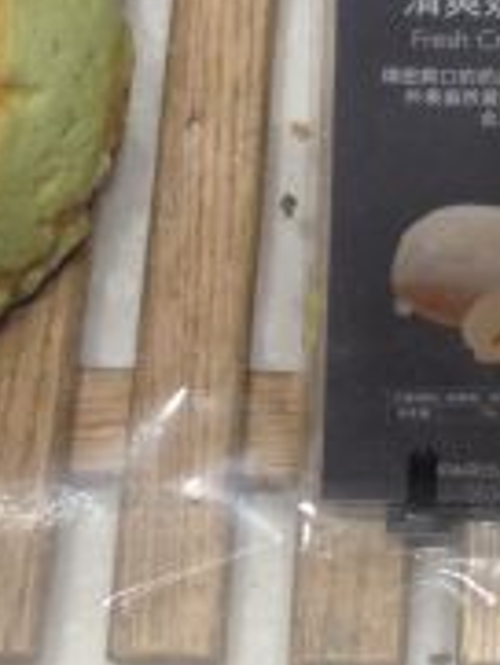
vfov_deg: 14.1
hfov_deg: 10.8
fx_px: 2597
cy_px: -184
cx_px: 586
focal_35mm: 135
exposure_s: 1/120
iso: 50
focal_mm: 4.28
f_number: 2.4
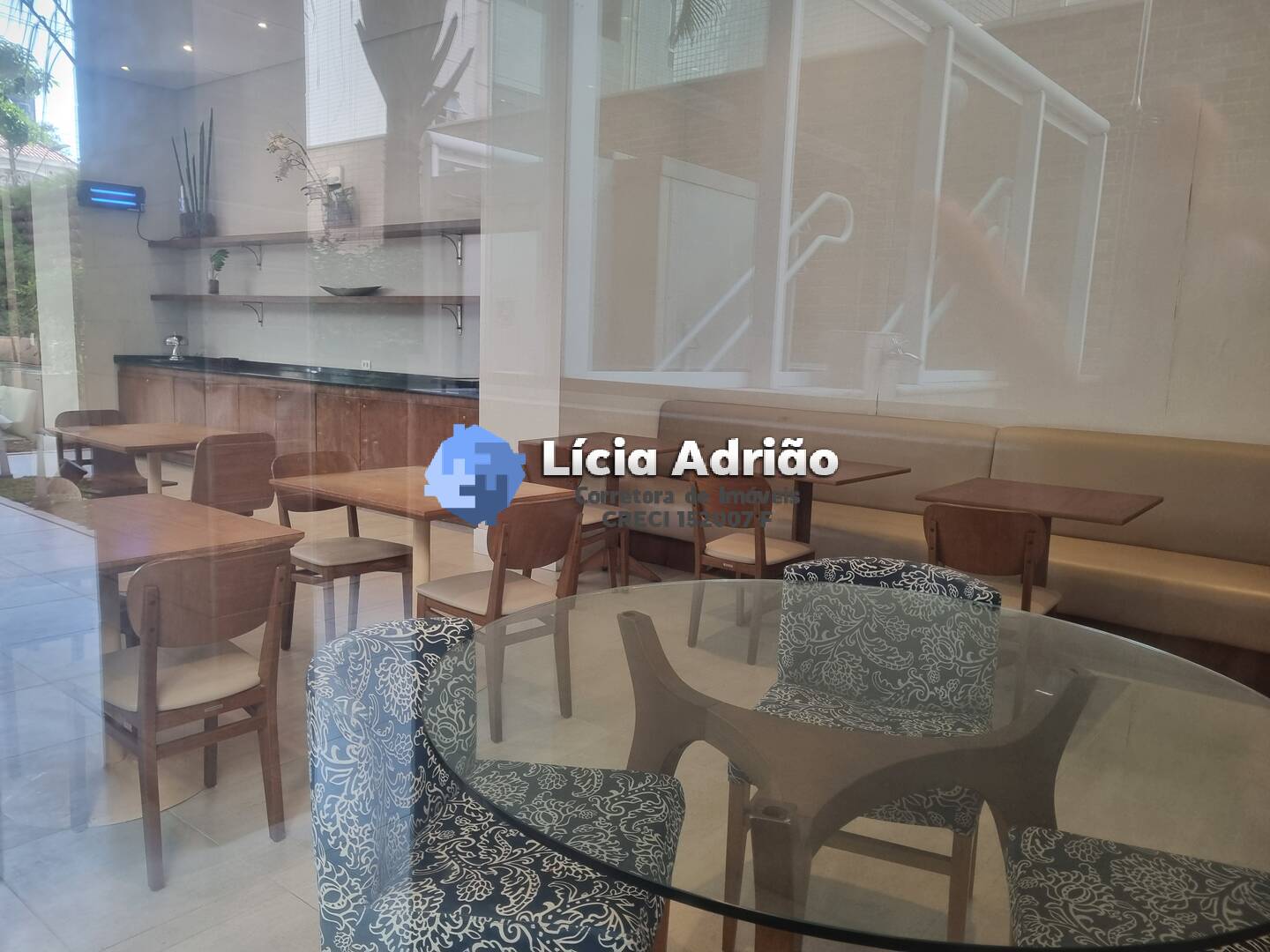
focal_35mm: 26
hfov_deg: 67.3
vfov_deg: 53.1
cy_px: 476
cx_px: 635
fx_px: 954
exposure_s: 1/120
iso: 250
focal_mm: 5.4
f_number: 1.8
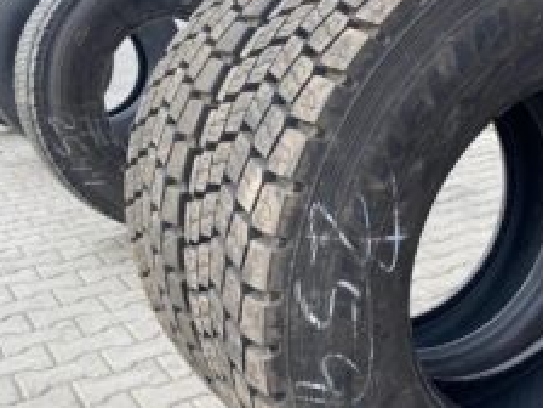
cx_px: 497
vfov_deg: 29.0
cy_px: 264
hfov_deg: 35.7
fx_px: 784
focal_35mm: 50
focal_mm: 4.25
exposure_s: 1/246
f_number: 1.8
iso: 32
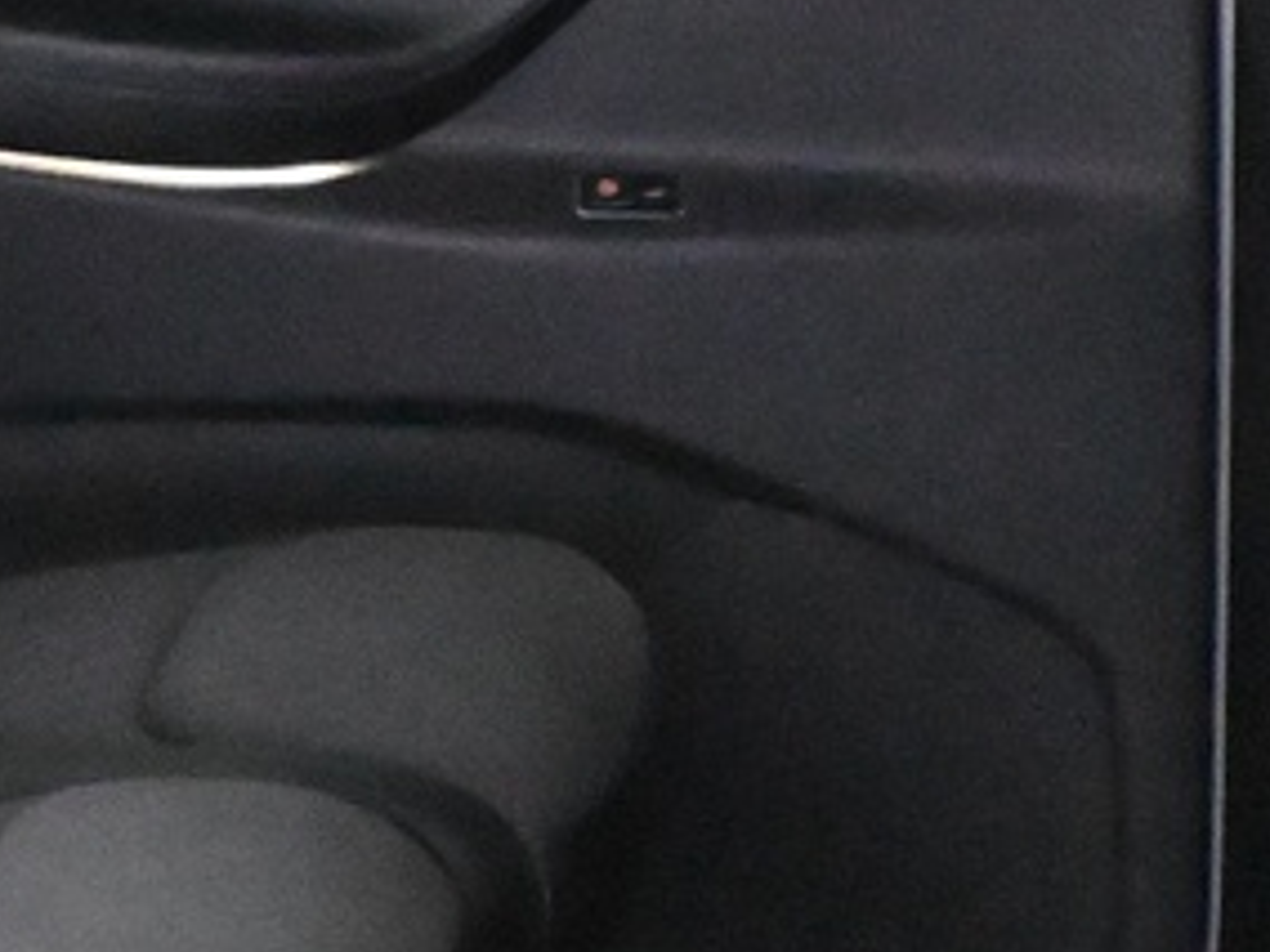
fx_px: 5430
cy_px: 259
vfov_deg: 10.0
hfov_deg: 12.6
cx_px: -724
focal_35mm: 148
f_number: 3.5
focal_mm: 18
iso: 12800
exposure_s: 1/60
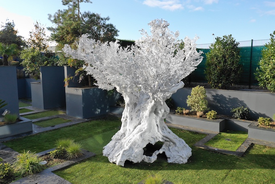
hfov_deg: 65.5
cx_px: 138
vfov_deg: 46.4
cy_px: 92
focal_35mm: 28
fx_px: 214
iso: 100
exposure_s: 1/240
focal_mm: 10.26
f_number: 5
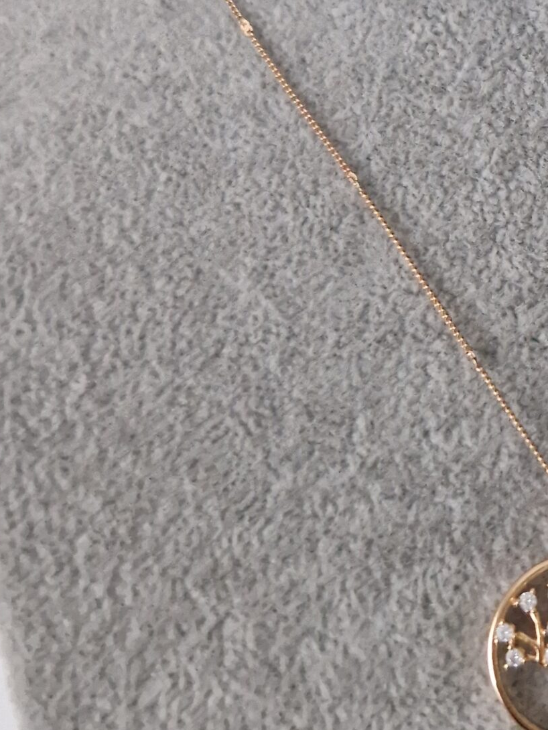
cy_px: 203
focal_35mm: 54
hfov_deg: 25.8
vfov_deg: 34.9
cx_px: 537
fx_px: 1139
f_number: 1.8
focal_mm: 5.4
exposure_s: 1/100
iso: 100
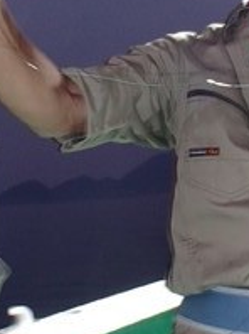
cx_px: 131
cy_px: 164
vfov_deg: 28.6
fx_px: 654
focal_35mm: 68
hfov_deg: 21.6
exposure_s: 1/30
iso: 400
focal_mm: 5
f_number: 3.9
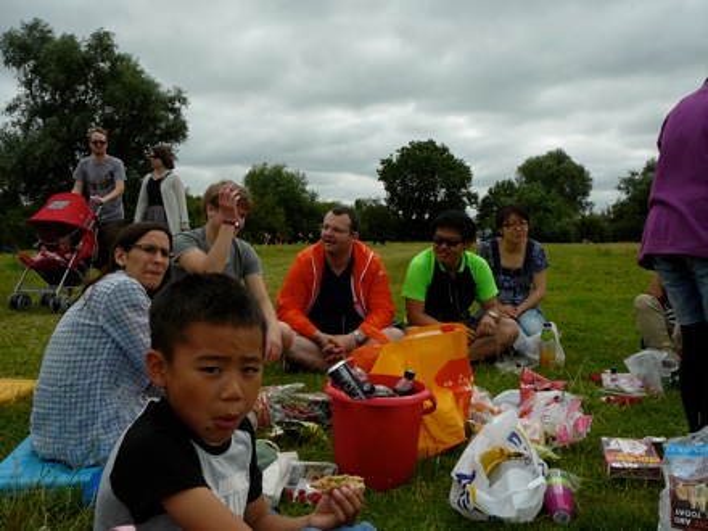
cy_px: 266
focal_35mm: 35
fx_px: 716
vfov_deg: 40.7
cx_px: 354
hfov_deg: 52.6
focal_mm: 5.2
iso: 80
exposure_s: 1/500
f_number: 5
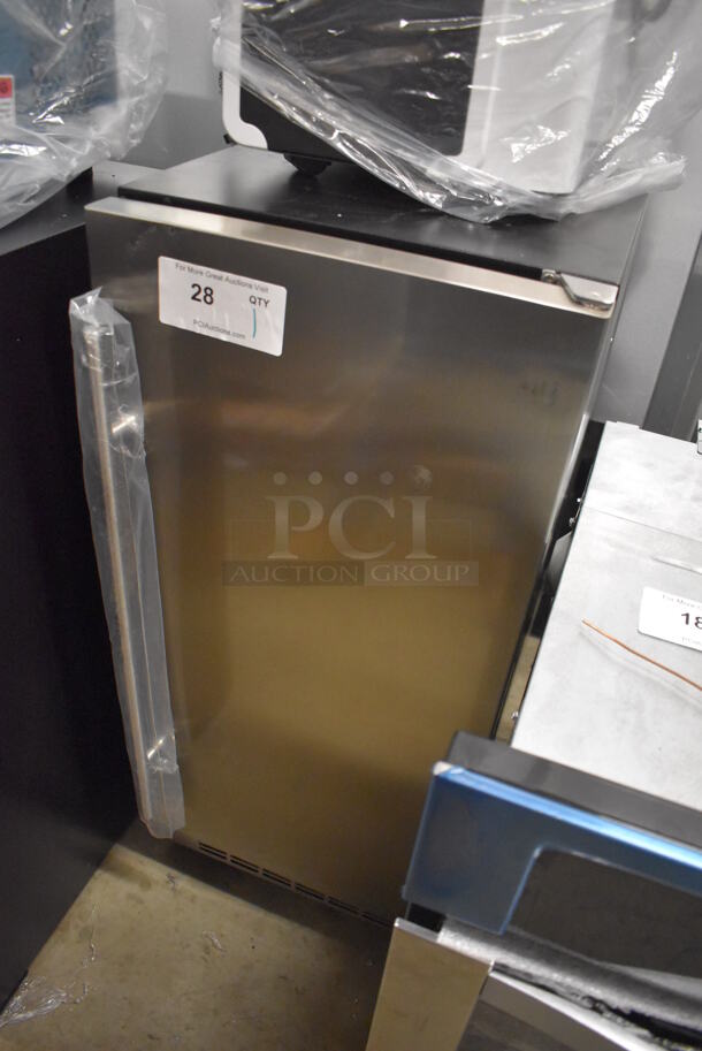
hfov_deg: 48.0
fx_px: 788
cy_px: 526
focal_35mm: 27
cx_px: 351
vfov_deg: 67.3
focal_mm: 18
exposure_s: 1/125
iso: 5600
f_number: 3.5
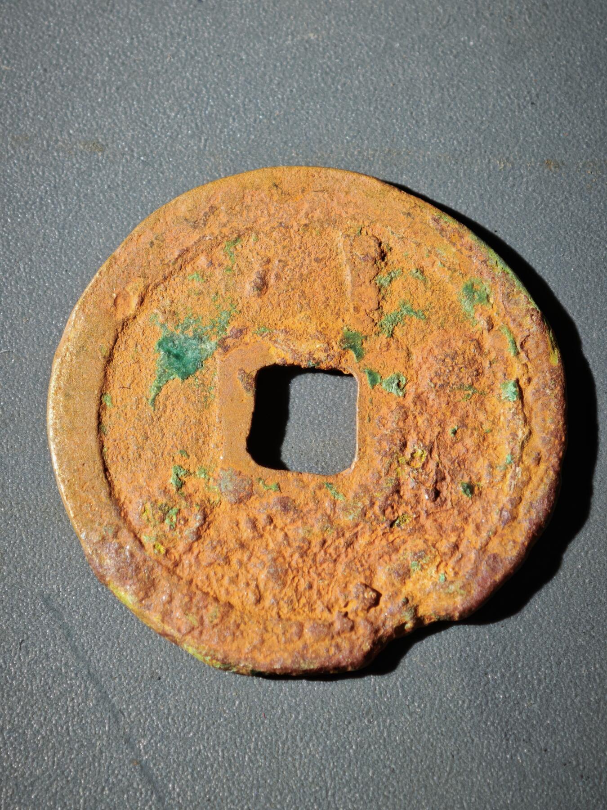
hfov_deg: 13.2
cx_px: 304
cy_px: 405
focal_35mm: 112
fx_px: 2619
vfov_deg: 17.6
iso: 250
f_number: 2
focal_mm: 9
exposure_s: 1/93.3
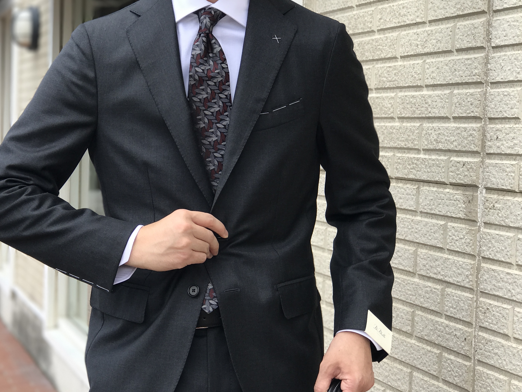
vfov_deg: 17.6
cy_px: 236
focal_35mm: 84
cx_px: 145
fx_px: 1267
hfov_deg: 23.1
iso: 20
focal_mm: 6.6
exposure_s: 1/343
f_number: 2.8
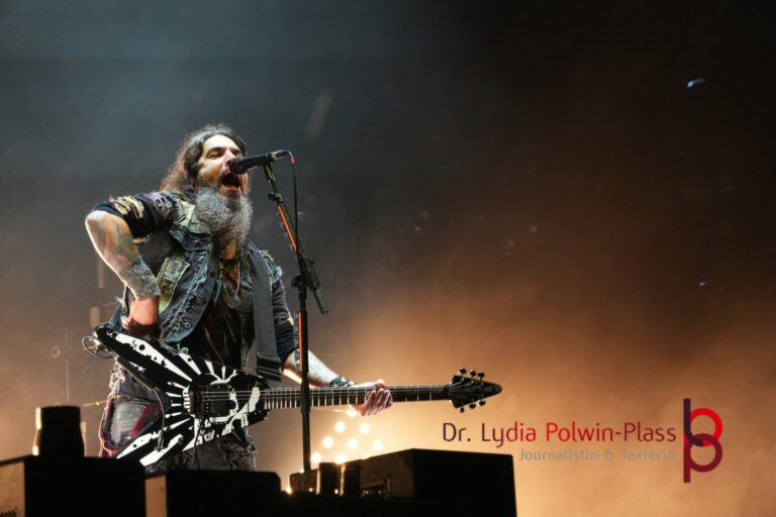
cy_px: 258
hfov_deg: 12.9
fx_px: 3427
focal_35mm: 159
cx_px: 388
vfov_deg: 8.6
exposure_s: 1/200
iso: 2500
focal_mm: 106
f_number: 5.6
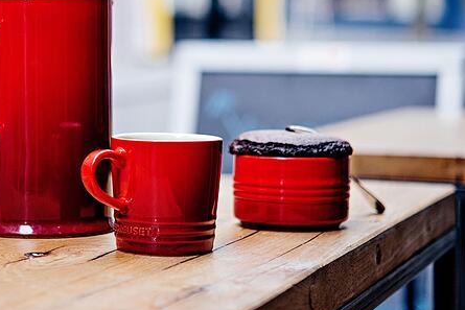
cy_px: 57
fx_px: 1512
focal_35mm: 117
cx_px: 153
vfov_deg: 11.7
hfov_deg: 17.4
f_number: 3.2
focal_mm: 60
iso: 500
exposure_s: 1/800
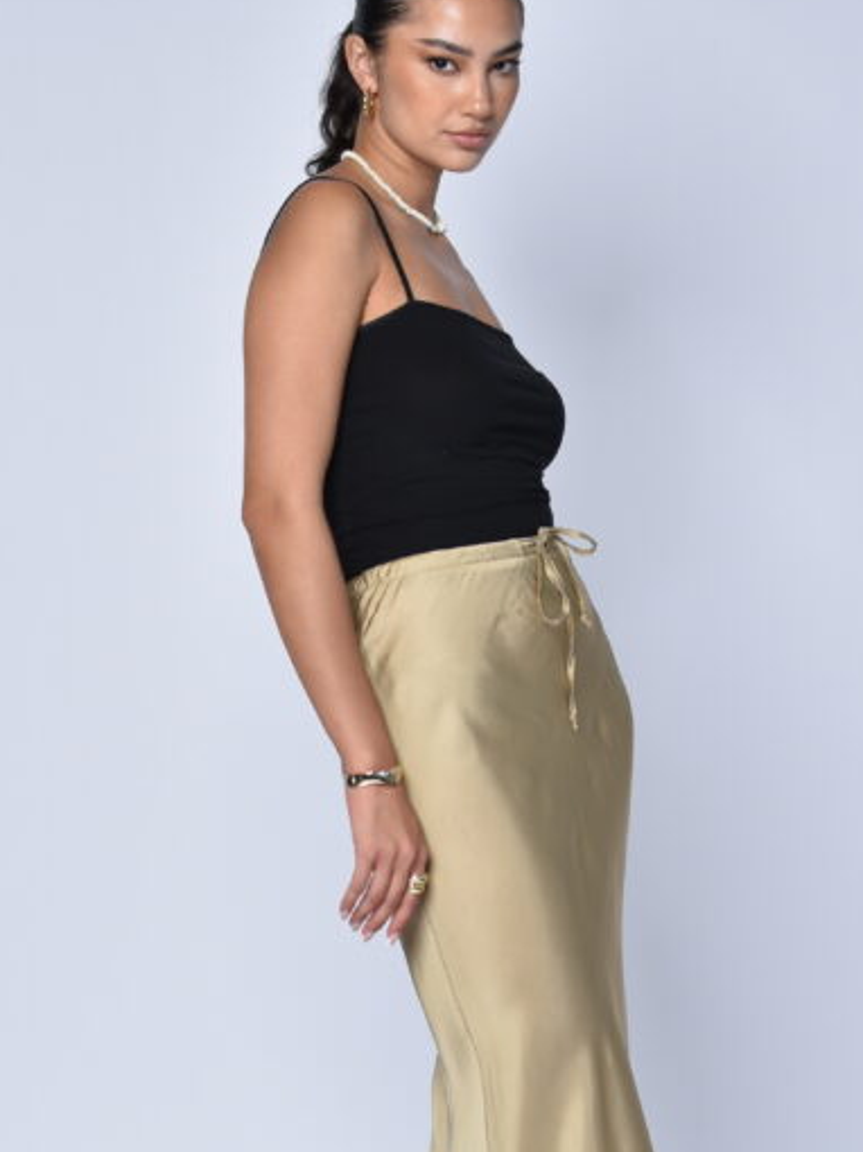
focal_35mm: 101
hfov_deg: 14.6
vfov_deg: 19.4
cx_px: 434
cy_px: 702
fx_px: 3359
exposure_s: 1/200
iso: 100
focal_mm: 35
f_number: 4
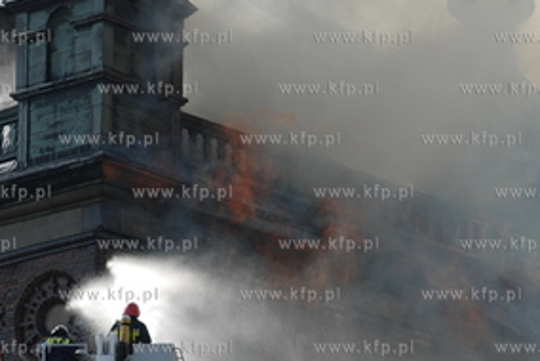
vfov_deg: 3.3
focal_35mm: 423
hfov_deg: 4.9
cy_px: 218
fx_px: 6351
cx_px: 249
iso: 100
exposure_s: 1/500
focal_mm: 200
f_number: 5
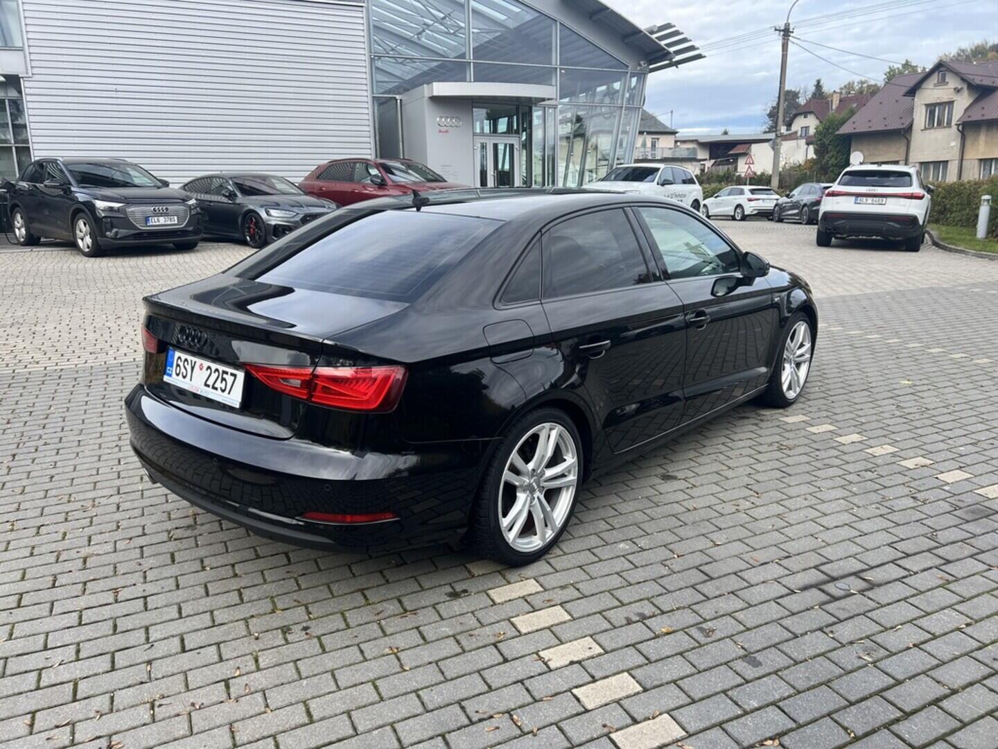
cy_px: 374
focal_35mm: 26
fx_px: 750
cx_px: 499
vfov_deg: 53.1
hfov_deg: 67.3
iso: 50
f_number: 1.5
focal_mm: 5.7
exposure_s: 1/957
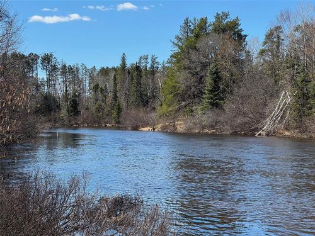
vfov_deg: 19.1
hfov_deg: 25.3
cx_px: 158
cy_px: 118
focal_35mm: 77
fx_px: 701
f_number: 2.8
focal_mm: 9
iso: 25
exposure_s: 1/564
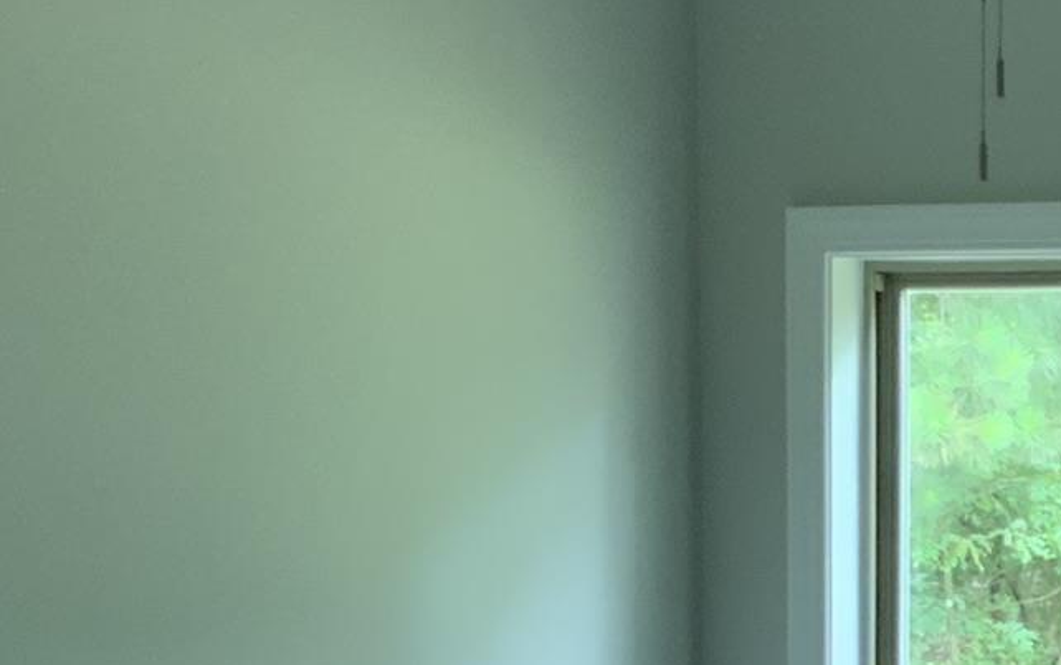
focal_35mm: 98
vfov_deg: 13.2
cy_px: 634
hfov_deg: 19.3
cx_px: 1441
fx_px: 2835
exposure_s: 1/60
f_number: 1.8
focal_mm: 3
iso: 160
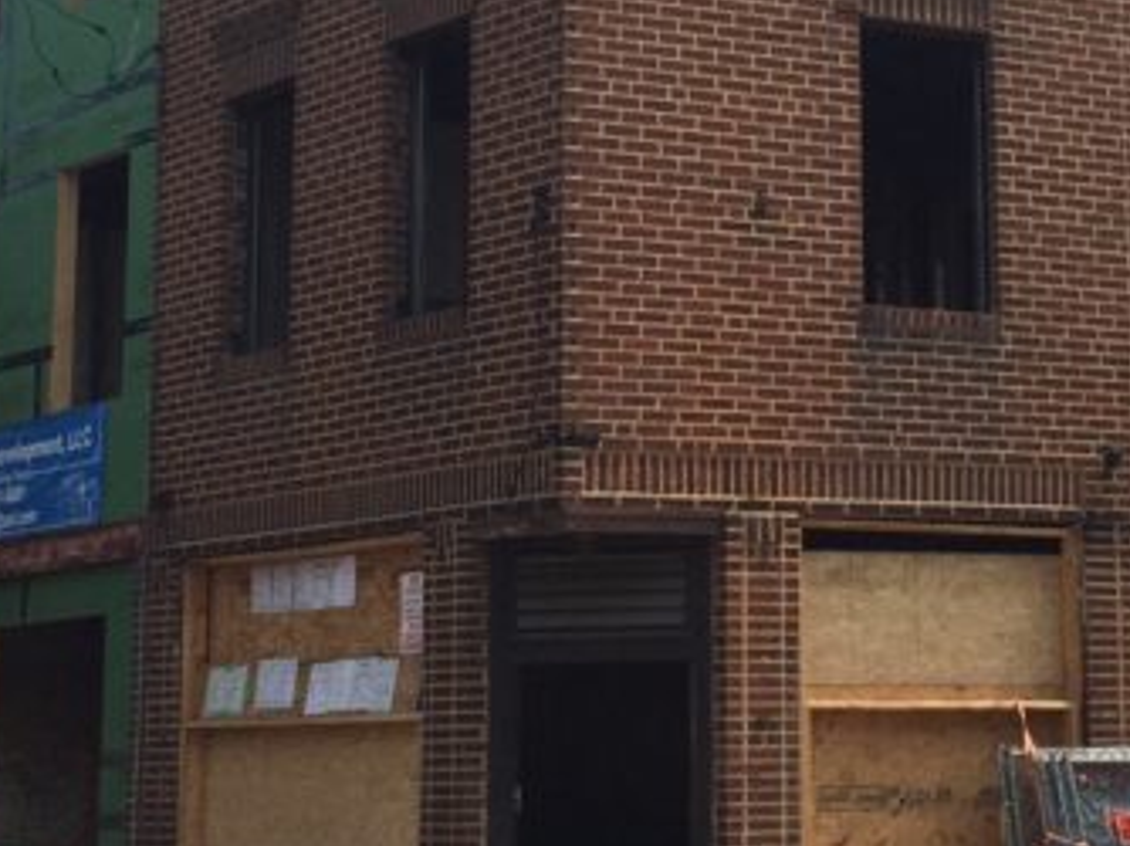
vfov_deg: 16.5
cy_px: 176
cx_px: 869
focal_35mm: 89
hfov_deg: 21.8
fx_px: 2903
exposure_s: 1/2639
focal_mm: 4.15
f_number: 2.2
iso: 32
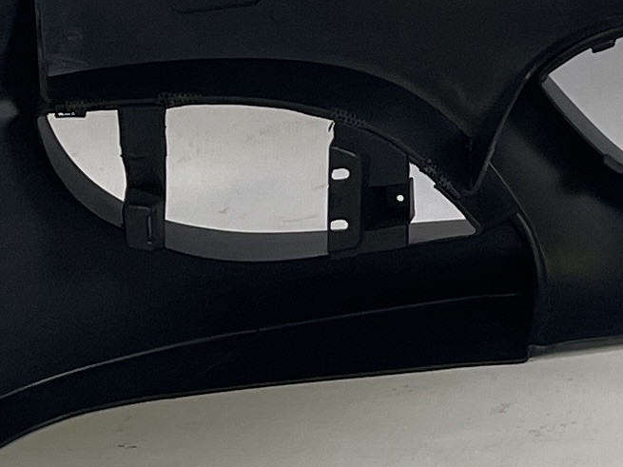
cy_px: -199
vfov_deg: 9.4
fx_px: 2771
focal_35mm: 154
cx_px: 1088
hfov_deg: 11.9
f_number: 1.6
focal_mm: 5.1
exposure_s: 1/100
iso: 80
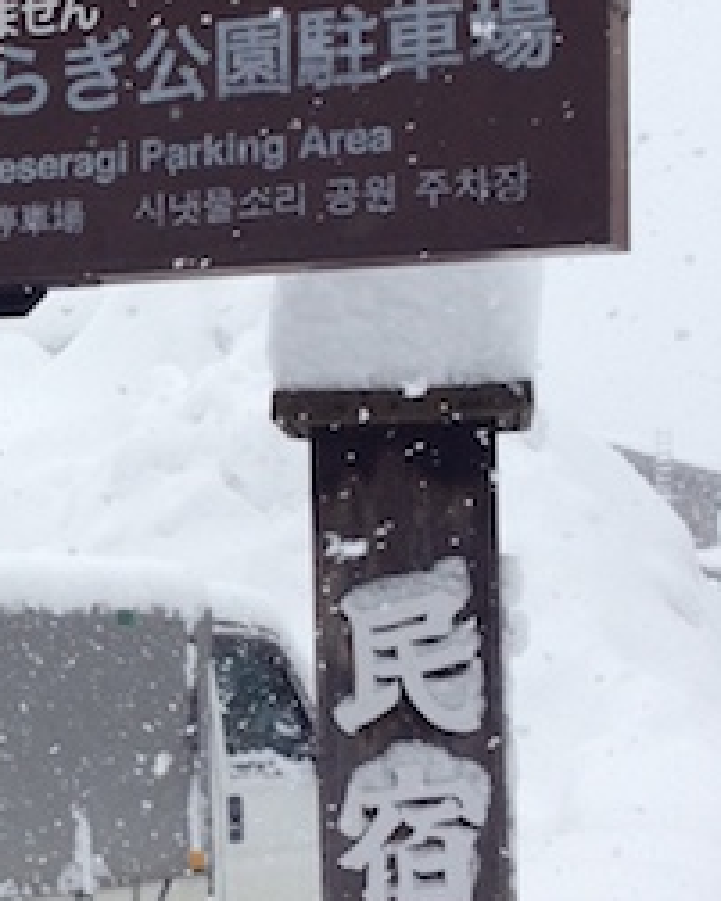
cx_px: -118
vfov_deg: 17.6
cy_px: 485
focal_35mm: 109
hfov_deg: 13.8
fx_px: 2906
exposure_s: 1/1082
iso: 50
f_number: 2.4
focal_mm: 4.28
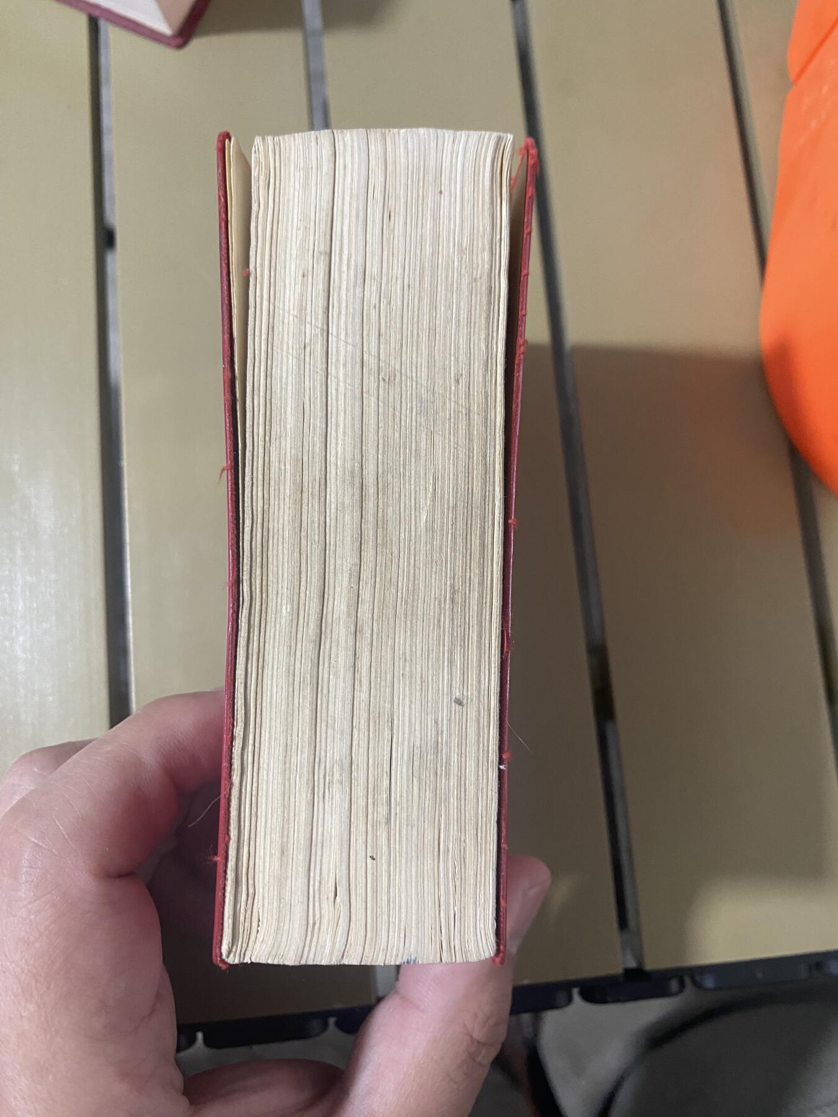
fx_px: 839
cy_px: 558
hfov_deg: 53.1
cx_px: 419
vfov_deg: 67.3
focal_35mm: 26
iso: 200
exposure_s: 1/50
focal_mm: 4.25
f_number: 1.8
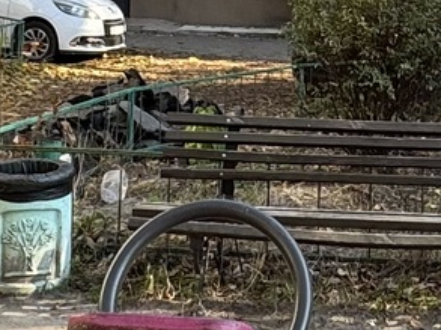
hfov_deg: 19.8
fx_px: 1247
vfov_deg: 14.2
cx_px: 358
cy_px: -151
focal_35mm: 98
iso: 40
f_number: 2.2
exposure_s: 1/314
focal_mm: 2.22
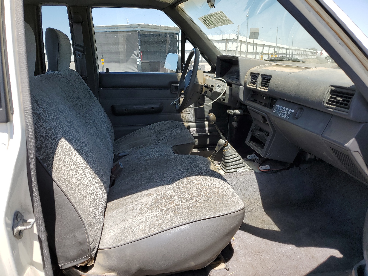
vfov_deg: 53.1
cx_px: 184
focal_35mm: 26
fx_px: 276
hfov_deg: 67.3
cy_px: 138
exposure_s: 1/1429
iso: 50
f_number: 1.5
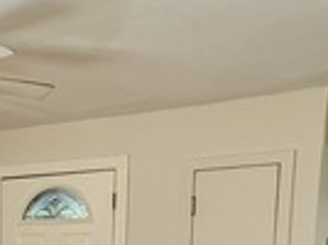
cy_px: 311
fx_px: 634
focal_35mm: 67
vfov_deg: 20.2
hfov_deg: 24.3
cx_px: -127
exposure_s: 1/128
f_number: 2.2
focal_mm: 2.22
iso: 40
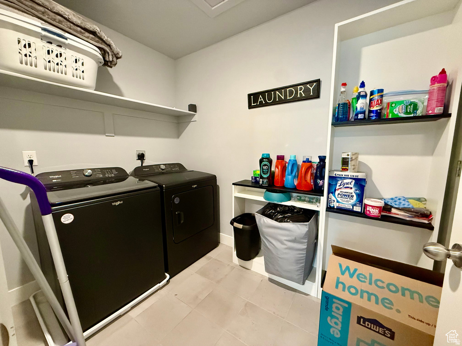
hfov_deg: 102.1
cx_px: 231
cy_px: 173
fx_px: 187
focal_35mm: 14
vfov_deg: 85.7
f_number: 2.2
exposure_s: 1/60
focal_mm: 2.22
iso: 640
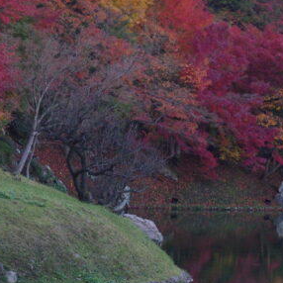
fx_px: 1804
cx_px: 221
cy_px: 25
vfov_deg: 8.9
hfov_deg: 9.0
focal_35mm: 195
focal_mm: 55
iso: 800
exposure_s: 1/125
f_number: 8
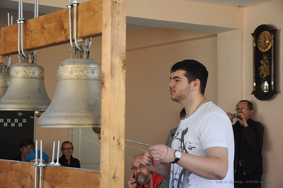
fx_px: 589
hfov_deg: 27.0
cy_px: 94
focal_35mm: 75
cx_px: 142
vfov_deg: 18.1
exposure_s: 1/80
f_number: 6.3
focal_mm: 50
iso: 500
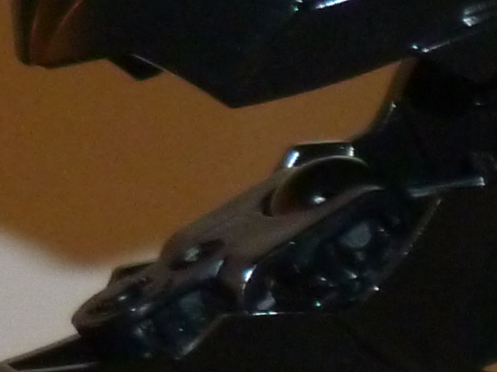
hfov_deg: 9.8
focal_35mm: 169
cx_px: 1338
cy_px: 630
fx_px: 2426
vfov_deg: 8.5
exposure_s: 1/60
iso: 250
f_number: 3.1
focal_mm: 4.5
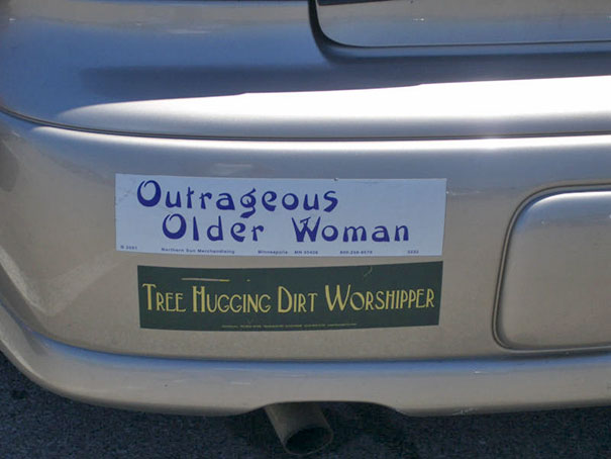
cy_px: 230
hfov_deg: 18.7
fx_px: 1854
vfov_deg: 14.1
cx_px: 306
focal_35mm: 105
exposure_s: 1/640
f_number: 4.8
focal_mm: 17.4
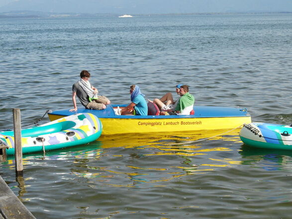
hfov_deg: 24.4
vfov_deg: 18.4
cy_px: 110
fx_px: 675
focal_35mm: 80
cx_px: 146
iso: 80
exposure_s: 1/500
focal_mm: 13.2
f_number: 4.2
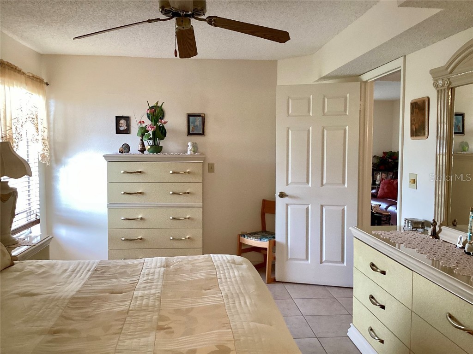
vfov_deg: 45.4
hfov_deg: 58.4
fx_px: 424
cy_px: 177
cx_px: 236
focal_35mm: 31
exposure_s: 1/60
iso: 125
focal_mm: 3.3
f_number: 2.4
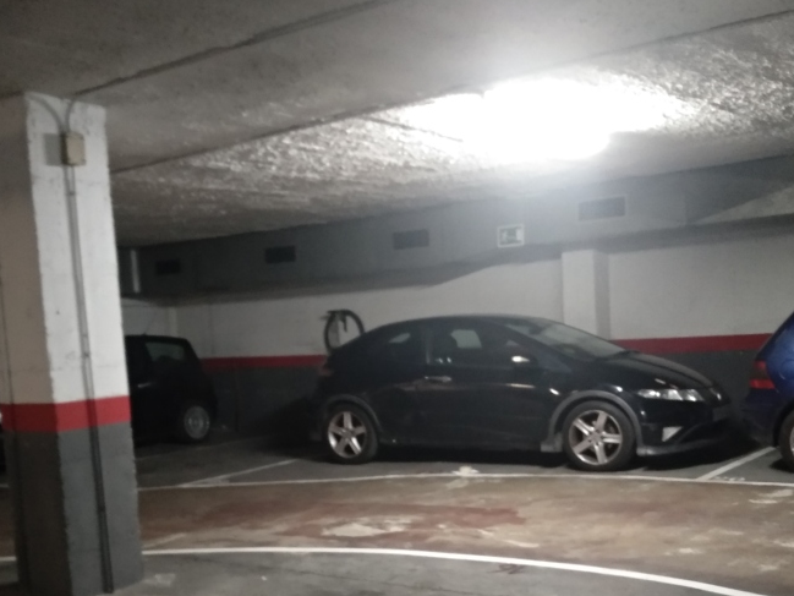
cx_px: 367
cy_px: 455
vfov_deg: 34.3
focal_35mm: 41
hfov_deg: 45.7
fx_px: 941
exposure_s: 1/14
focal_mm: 3.83
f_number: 2.2
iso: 1600
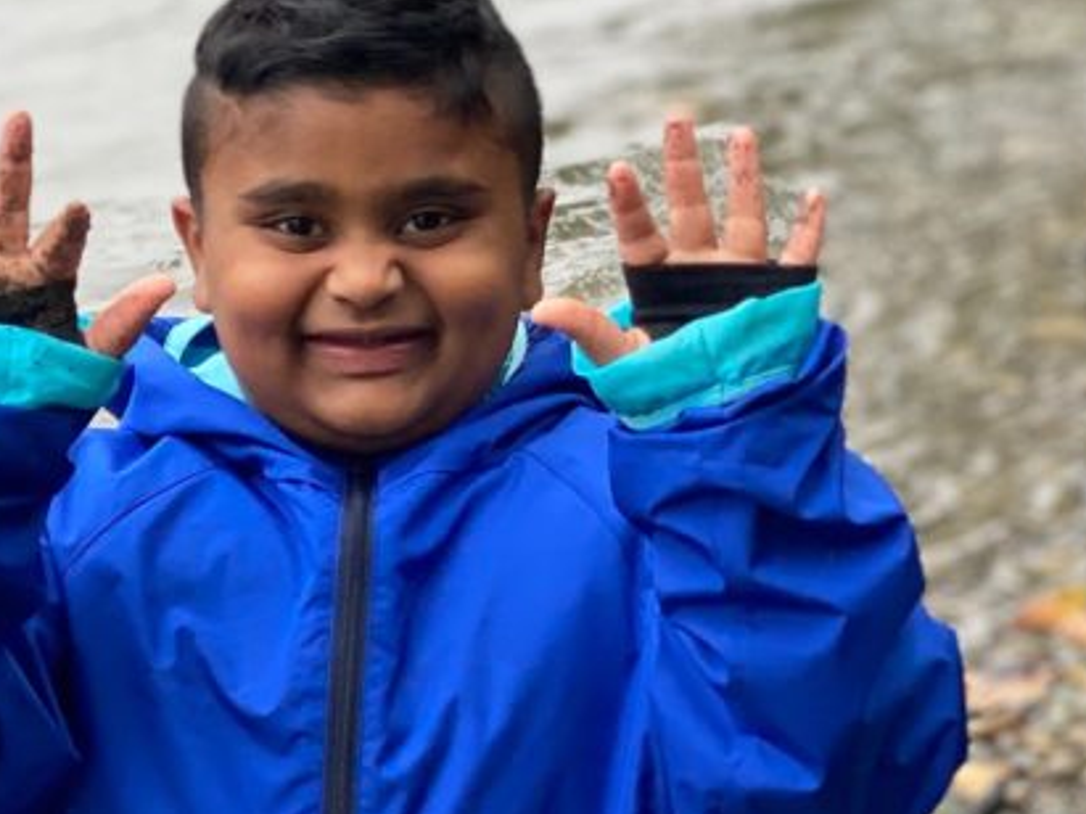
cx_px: 639
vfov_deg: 9.7
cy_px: 116
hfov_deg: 13.0
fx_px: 4767
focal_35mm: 152
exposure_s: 1/122
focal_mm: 6
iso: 32
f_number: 2
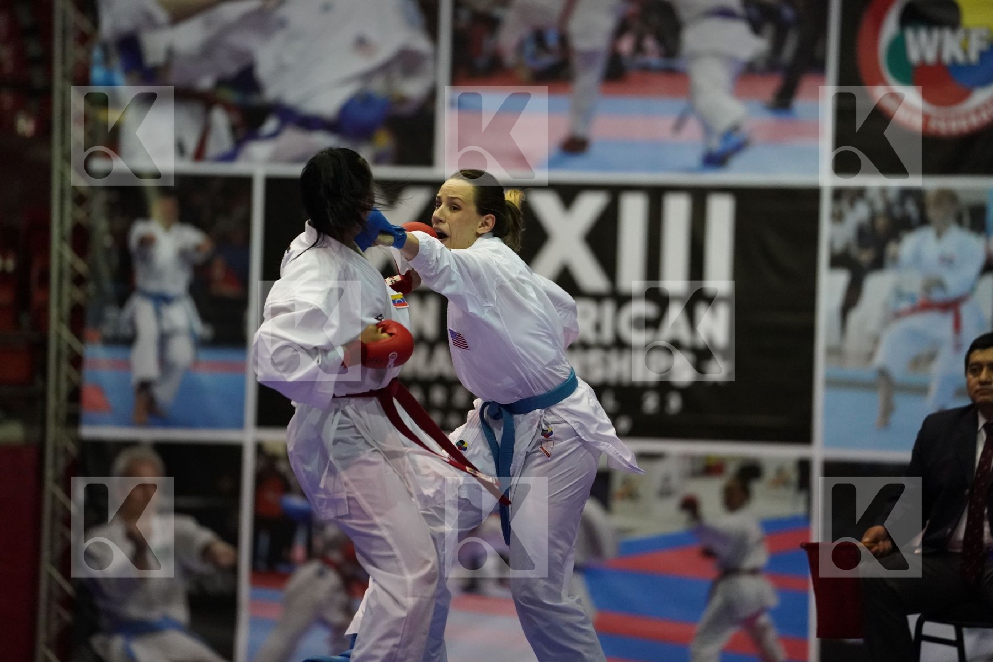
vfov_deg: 6.9
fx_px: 5516
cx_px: 496
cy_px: 331
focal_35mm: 200
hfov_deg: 10.3
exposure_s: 1/800
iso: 6400
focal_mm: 200
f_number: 2.8
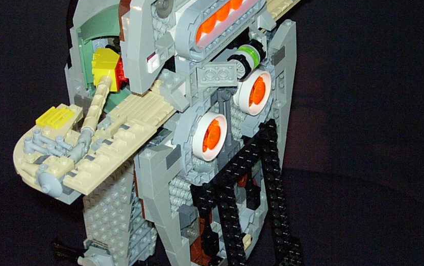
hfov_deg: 22.1
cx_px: 234
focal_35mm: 94
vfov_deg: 13.9
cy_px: 115
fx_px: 1087
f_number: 3.7
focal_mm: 14.9
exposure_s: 1/64
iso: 400
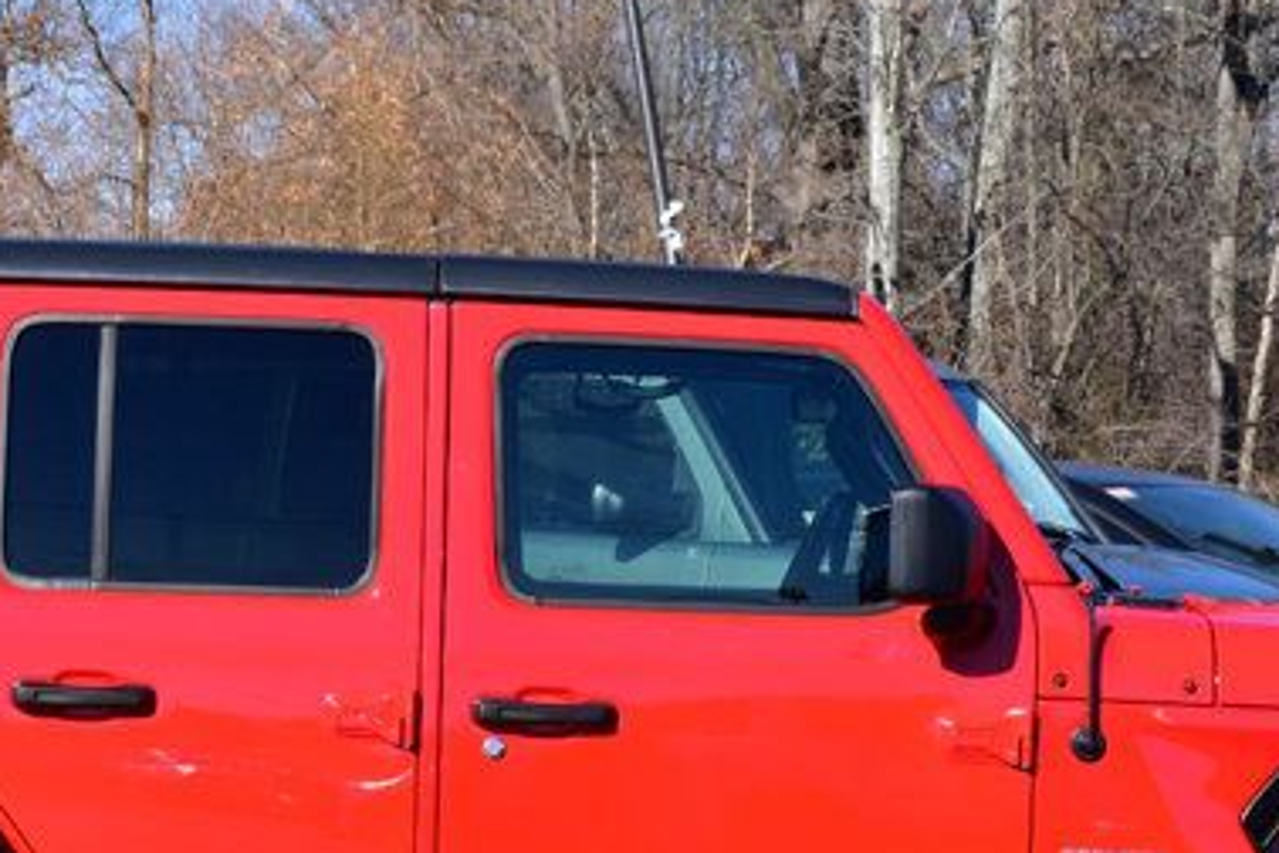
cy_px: 897
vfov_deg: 9.6
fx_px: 5057
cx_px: 318
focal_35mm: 142
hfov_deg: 14.4
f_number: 11
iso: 360
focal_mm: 35
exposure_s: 1/500
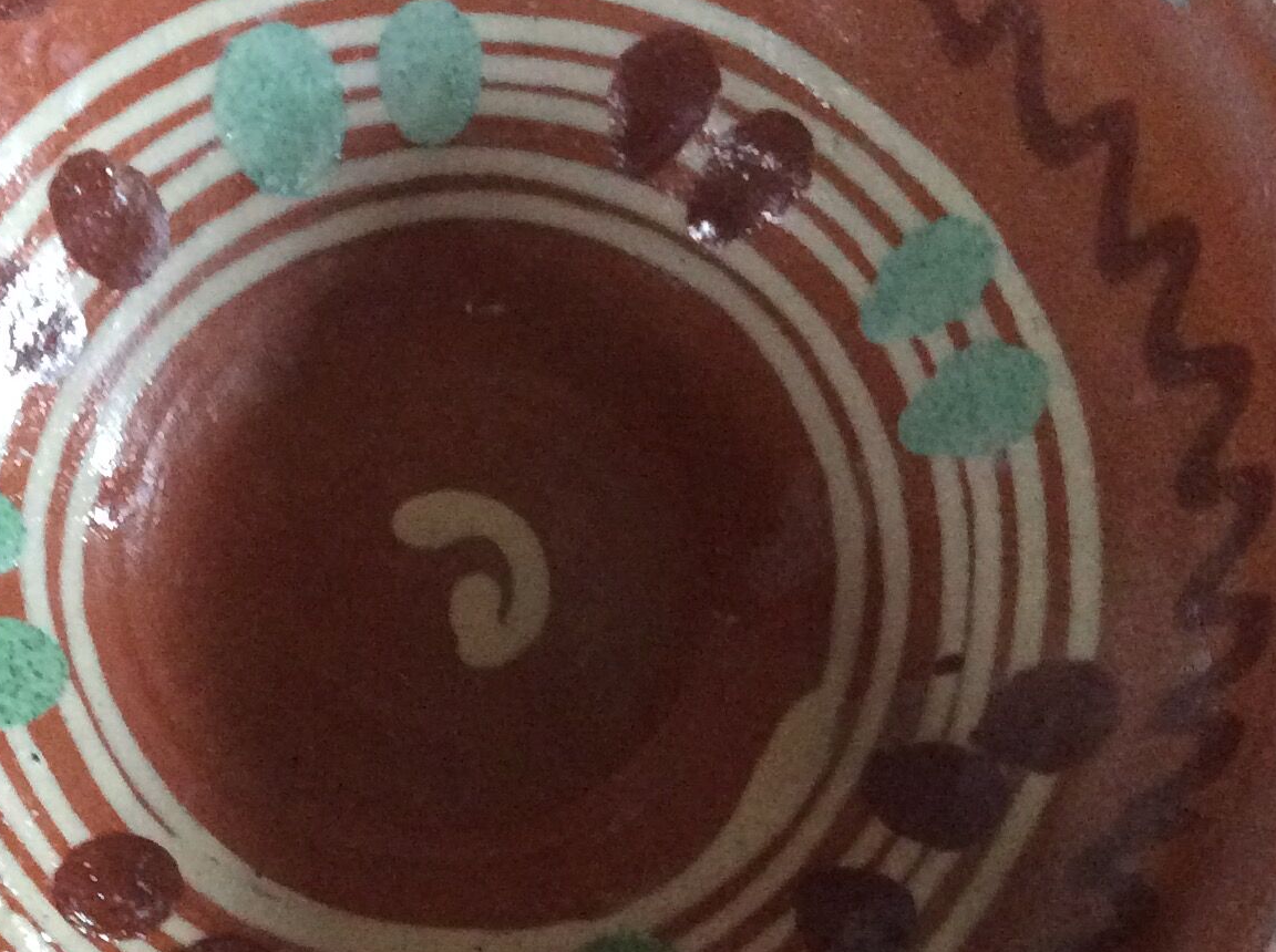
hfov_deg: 26.9
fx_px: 2650
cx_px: 428
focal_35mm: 72
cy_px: 458
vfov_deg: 20.4
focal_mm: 3.3
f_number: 2.4
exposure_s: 1/17
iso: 320
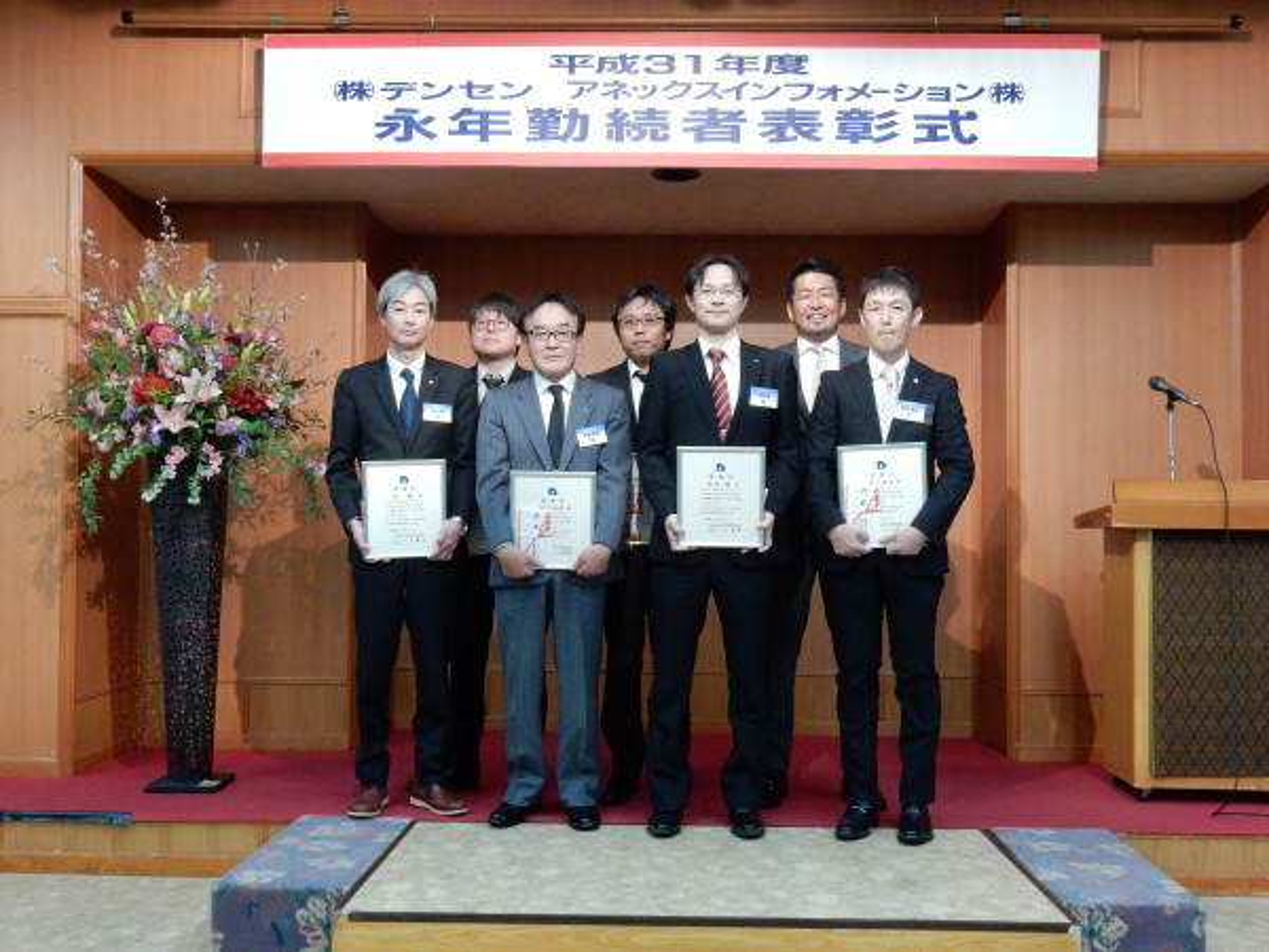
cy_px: 476
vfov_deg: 39.7
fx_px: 1320
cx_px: 634
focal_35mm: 36
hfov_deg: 51.4
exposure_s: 1/10
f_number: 4
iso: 200
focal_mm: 6.4
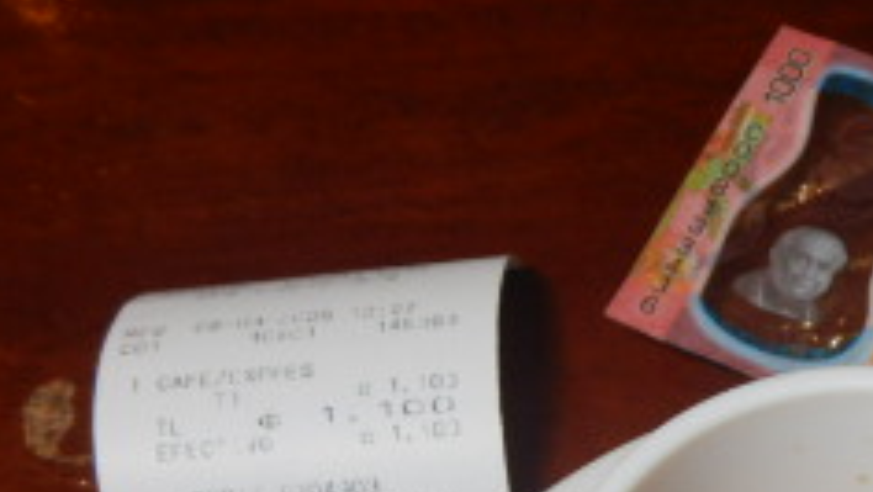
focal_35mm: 71
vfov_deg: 16.0
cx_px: 847
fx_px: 1644
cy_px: 662
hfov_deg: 28.2
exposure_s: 1/125
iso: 125
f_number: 2.8
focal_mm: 4.3
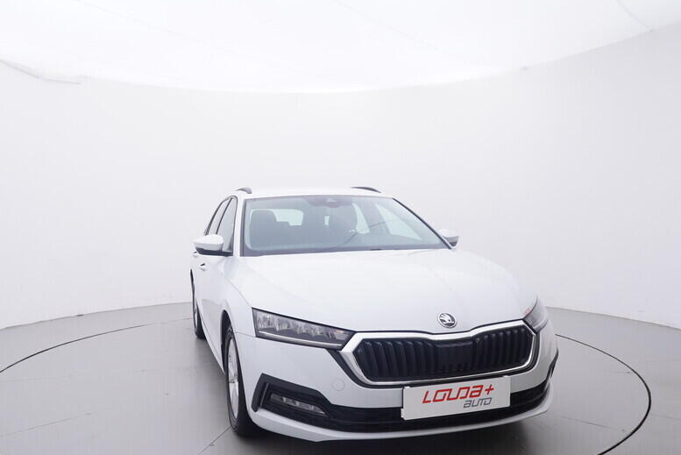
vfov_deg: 43.8
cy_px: 283
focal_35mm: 30
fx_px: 561
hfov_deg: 62.4
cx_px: 309
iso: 200
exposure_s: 1/80
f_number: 5
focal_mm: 15
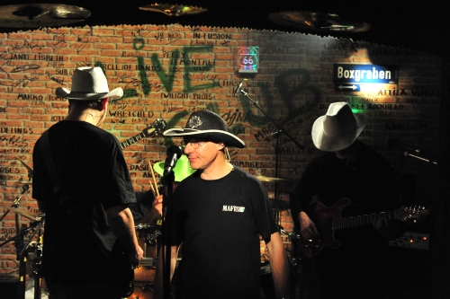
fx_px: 650
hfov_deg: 38.2
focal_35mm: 52
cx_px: 225
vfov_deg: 26.0
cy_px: 150
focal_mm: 52
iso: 6400
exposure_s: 1/125
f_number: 5.6
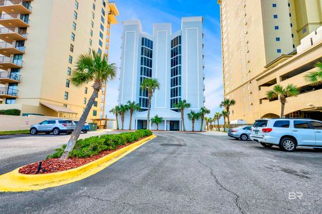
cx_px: 161
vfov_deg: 75.5
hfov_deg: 98.6
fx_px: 139
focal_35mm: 16
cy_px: 107
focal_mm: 15.5
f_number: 11
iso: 500
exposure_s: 1/320
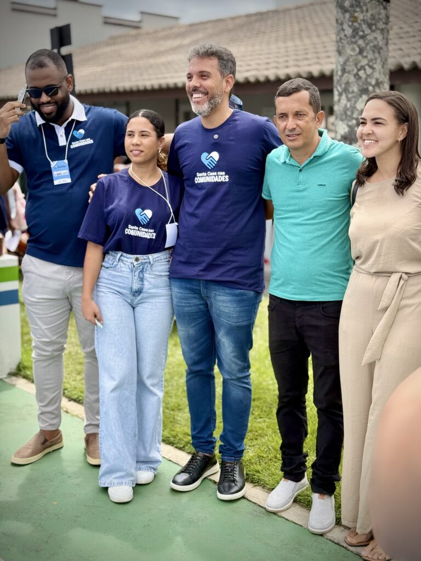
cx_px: 210
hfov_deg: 30.3
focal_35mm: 48
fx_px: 778
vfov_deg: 39.7
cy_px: 280
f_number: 1.78
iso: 100
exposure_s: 1/2208
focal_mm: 6.76
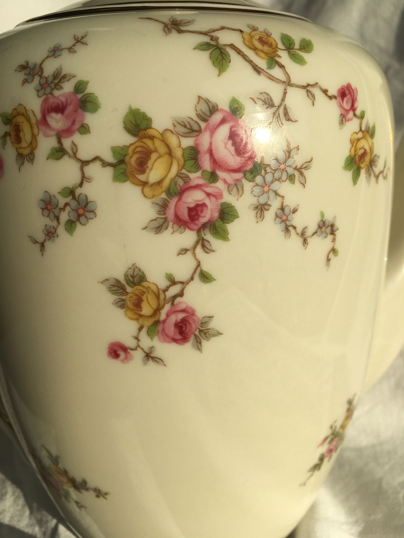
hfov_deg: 48.2
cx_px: 202
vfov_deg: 61.7
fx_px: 451
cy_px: 269
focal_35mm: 29
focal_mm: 4.15
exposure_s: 1/1221
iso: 25
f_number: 2.2
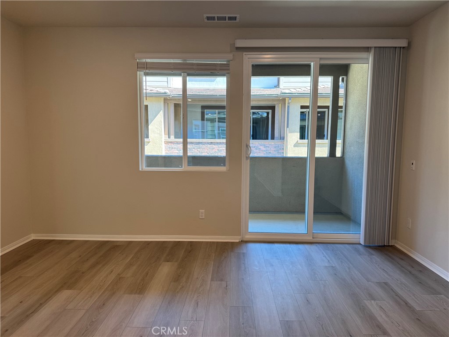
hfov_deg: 71.6
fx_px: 311
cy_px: 168
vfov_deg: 56.8
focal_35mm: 24
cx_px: 224
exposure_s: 1/120
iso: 125
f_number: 1.78
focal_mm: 6.76
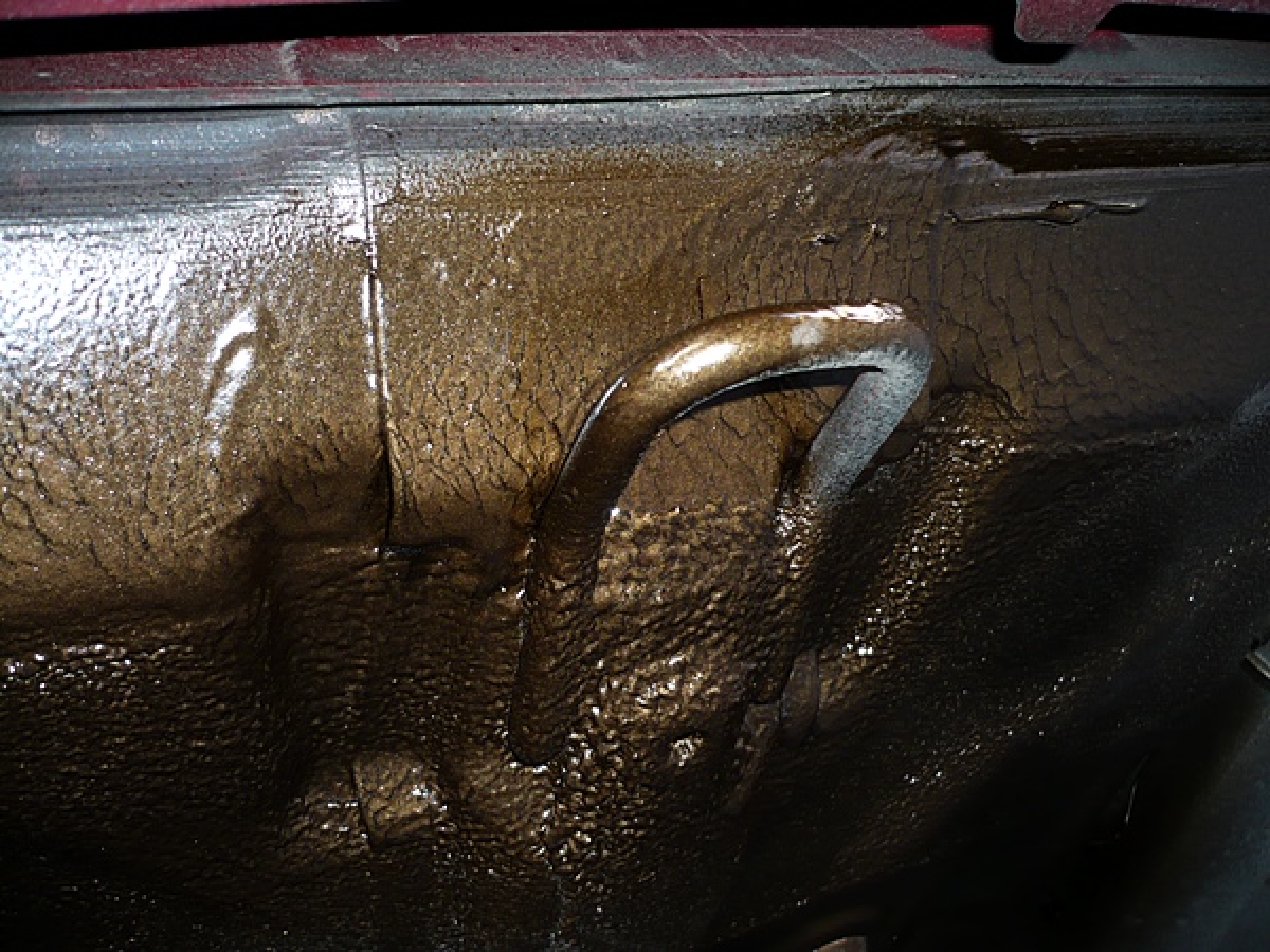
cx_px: 635
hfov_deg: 52.6
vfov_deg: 40.7
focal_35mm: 35
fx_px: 1284
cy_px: 476
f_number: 2.8
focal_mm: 5.8
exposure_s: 1/30
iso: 100
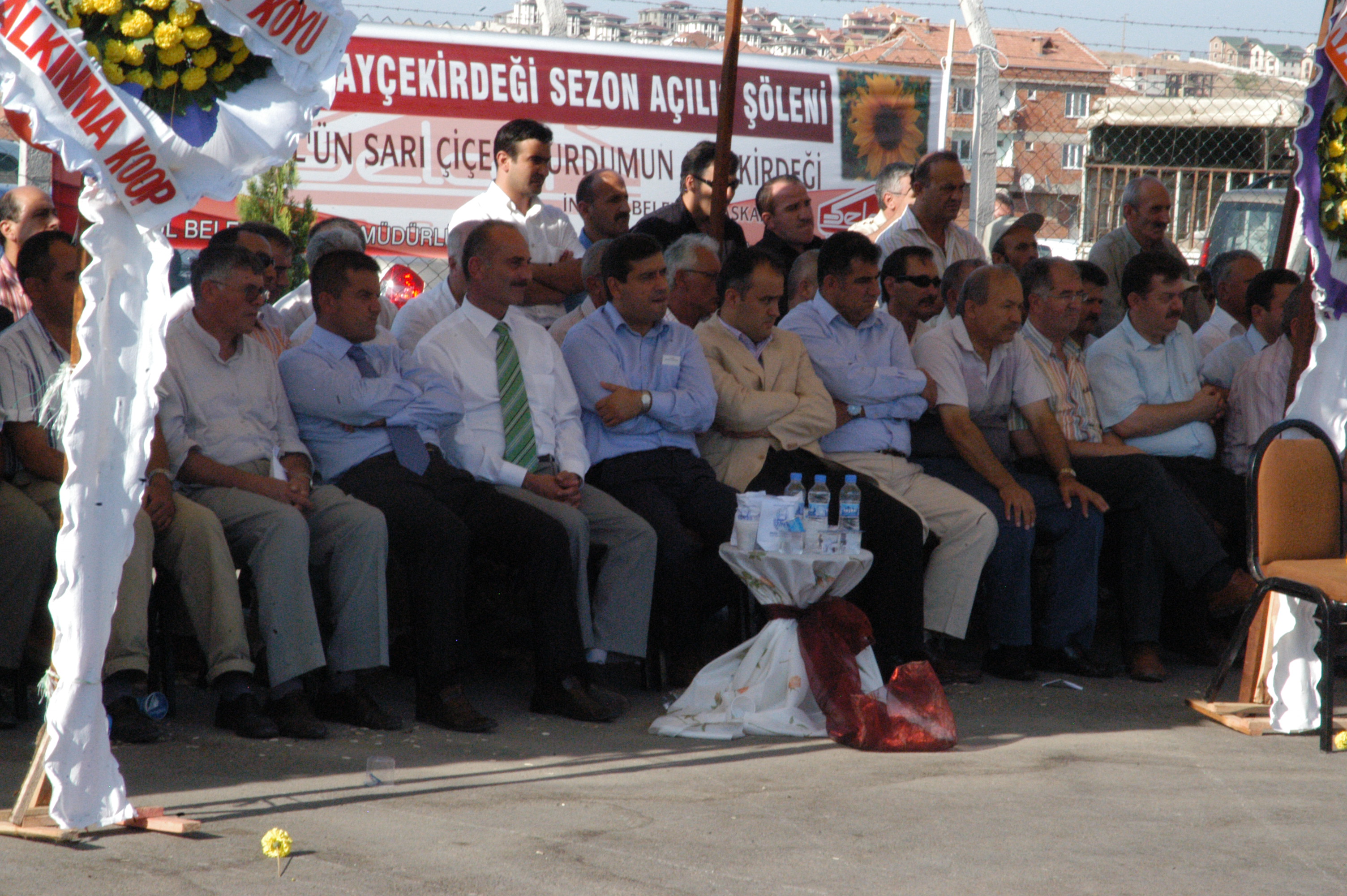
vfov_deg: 13.0
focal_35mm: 105
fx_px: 3925
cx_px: 674
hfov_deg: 19.5
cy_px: 448
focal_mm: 70
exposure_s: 1/160
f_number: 29
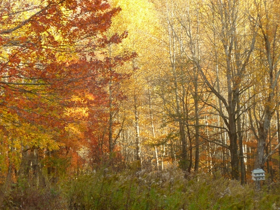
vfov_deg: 11.1
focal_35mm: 134
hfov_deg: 14.7
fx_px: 1084
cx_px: 142
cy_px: 109
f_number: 4.9
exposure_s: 1/100
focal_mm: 22.1
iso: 200
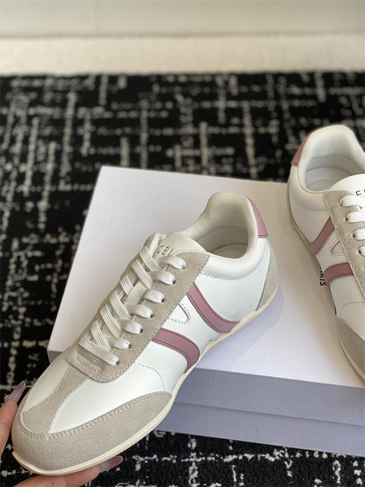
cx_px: 182
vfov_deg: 36.8
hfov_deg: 28.0
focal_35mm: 52
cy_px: 244
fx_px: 731
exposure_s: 1/182
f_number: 2
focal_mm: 6
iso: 20
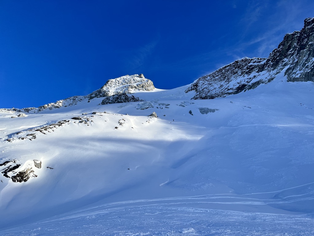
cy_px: 118
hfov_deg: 67.3
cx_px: 157
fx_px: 236
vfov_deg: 53.1
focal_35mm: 26
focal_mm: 5.1
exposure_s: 1/2463
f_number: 1.6
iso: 50
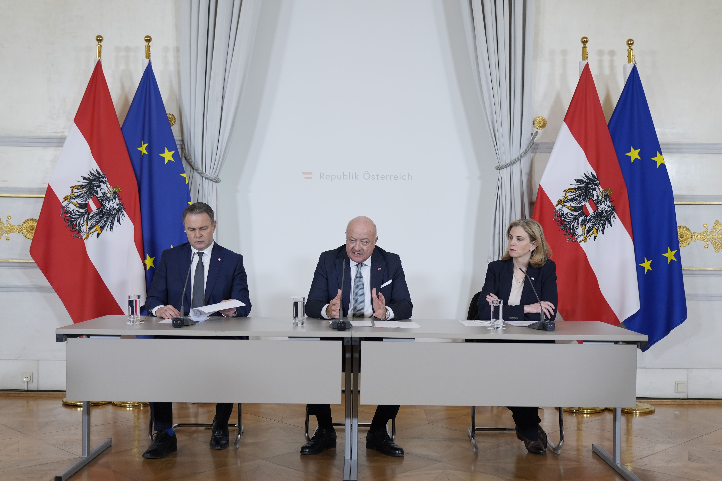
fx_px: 782
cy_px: 240
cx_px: 361
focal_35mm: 39
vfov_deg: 34.2
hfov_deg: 49.6
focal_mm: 39
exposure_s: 1/320
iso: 1000
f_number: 2.8
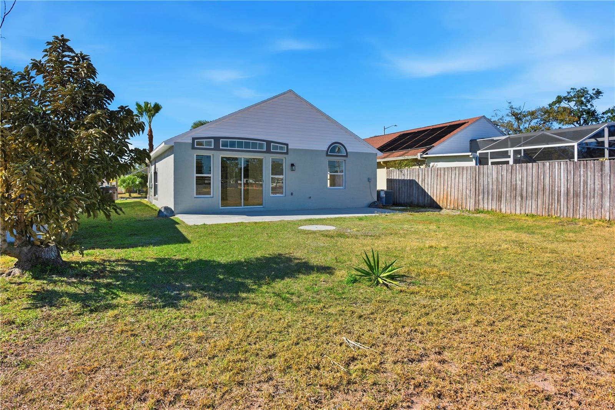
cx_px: 308
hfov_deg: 84.0
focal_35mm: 20
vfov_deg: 61.9
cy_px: 205
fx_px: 342
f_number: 8
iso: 100
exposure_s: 1/500
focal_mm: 20
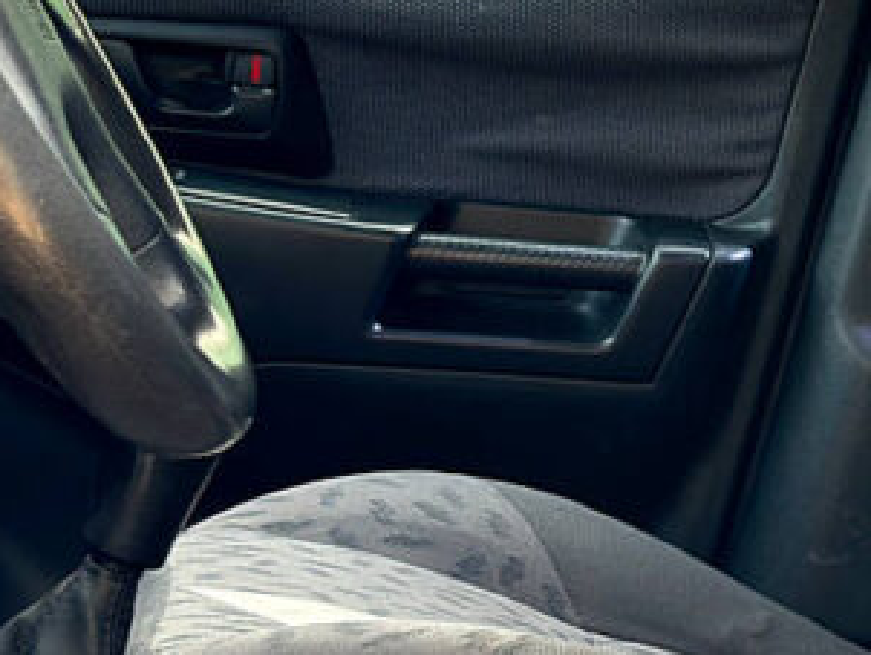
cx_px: 1102
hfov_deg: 14.9
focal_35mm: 127
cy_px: 234
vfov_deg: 11.7
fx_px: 3198
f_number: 1.78
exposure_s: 1/121
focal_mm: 6.86
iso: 64
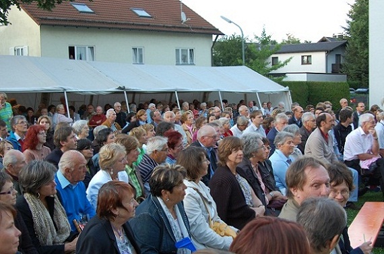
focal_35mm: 52
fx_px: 559
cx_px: 192
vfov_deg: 25.6
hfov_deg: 37.9
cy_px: 127
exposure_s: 1/100
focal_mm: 35
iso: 400
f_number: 5
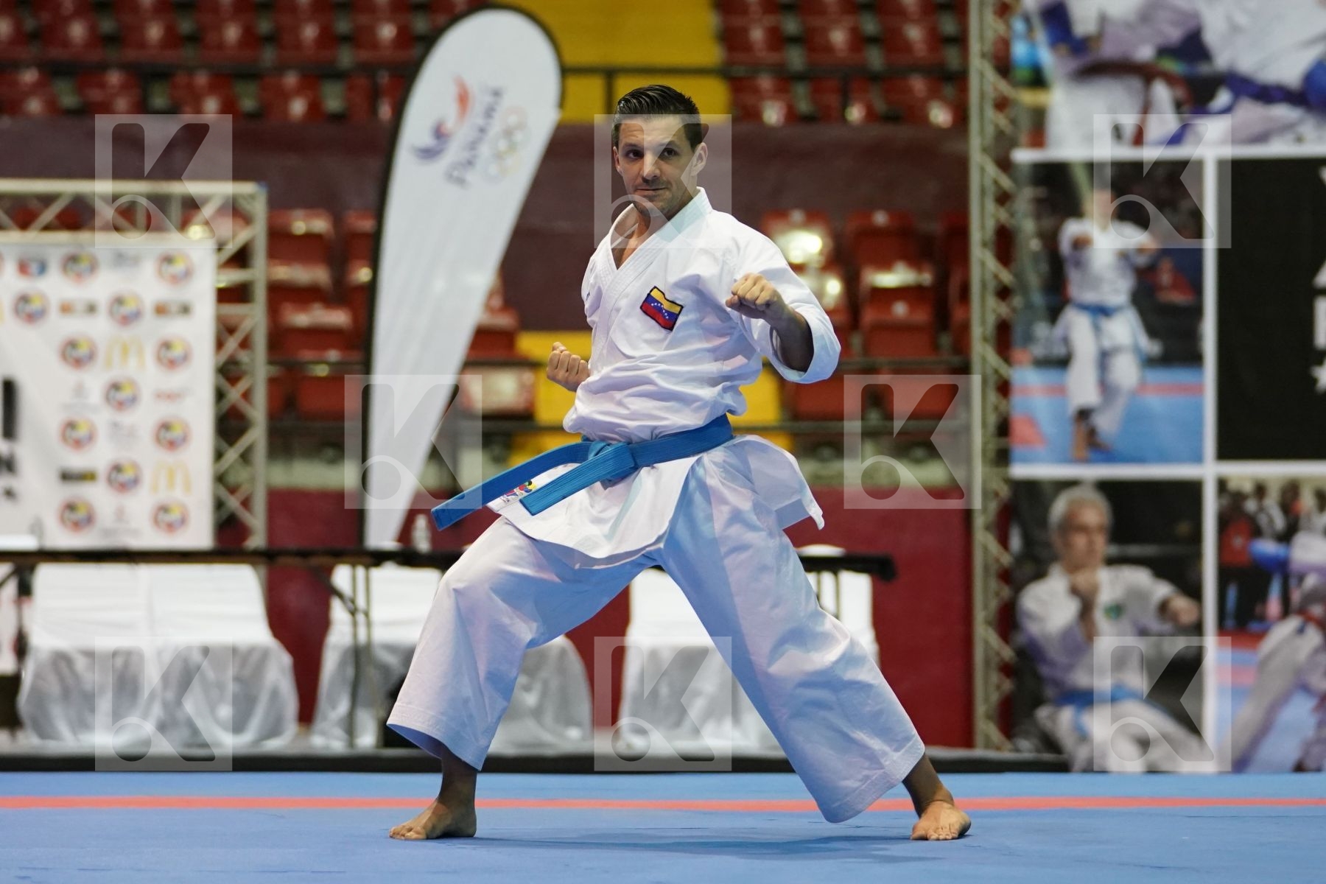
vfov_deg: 8.1
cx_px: 663
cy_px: 442
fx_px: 6224
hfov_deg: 12.2
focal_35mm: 169
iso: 4000
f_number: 2.8
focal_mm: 113
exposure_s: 1/320
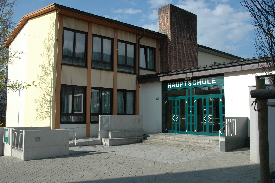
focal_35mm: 34
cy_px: 92
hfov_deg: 55.2
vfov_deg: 38.3
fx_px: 263
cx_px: 138
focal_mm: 23
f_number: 9
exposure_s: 1/320
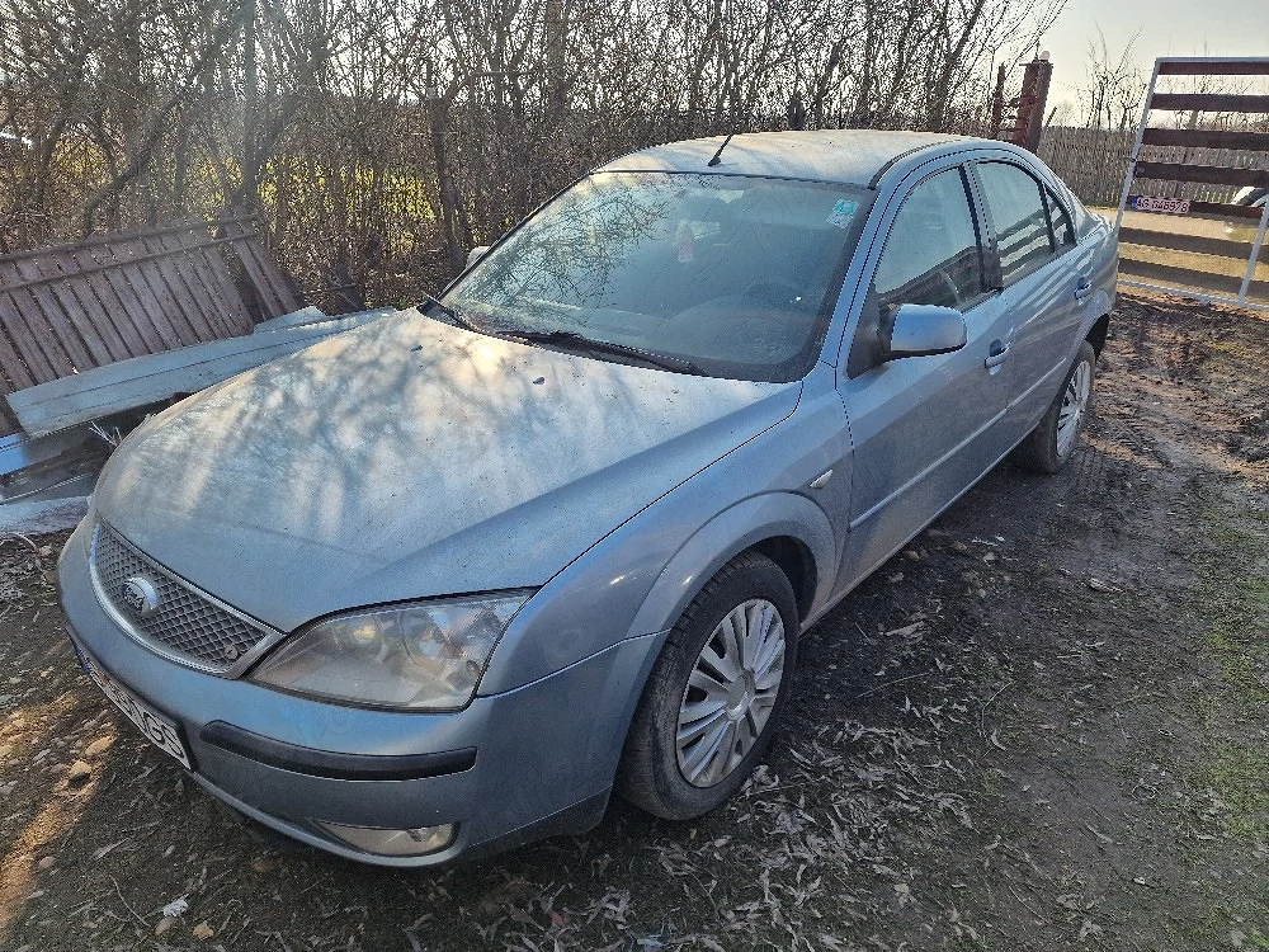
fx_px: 843
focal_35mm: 23
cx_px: 634
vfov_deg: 58.9
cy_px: 476
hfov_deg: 73.9
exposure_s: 1/435
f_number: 1.8
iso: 50
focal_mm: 6.4
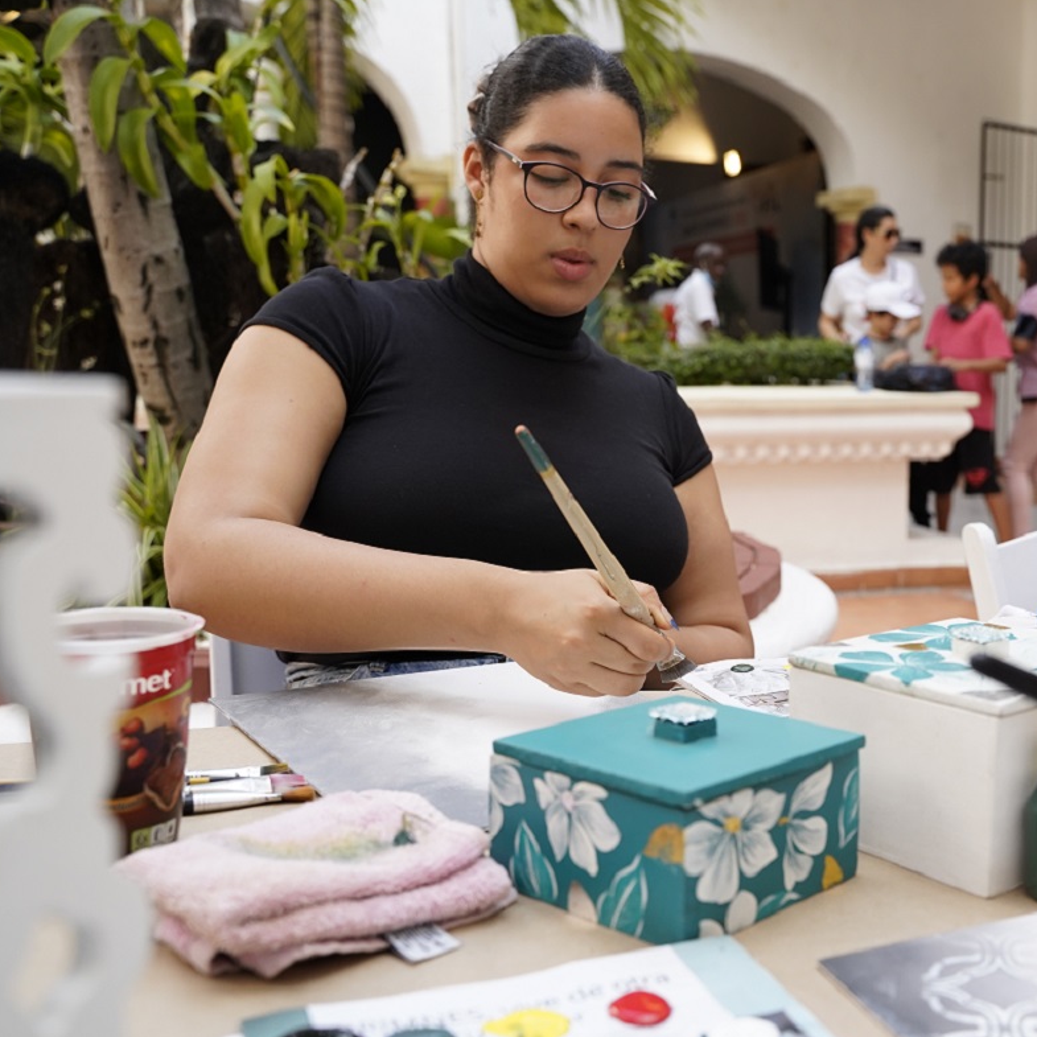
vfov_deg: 42.8
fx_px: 1322
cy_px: 516
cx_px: 783
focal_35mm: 39
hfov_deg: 41.5
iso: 1000
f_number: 4
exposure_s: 1/1000
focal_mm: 30
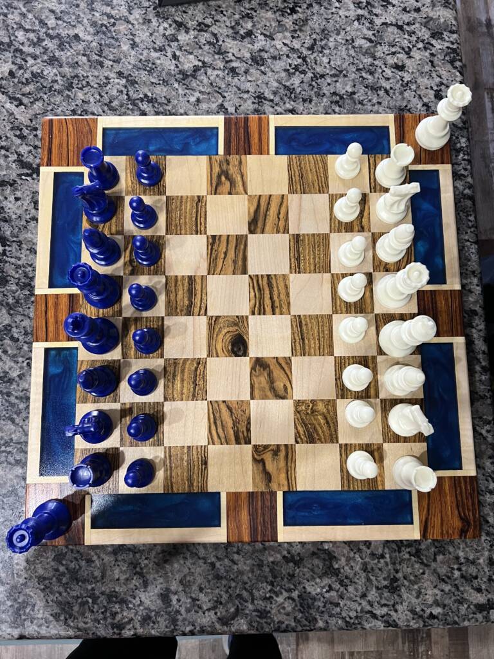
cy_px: 330
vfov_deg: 67.3
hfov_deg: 53.1
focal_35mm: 26
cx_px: 247
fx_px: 495
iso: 250
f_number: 1.5
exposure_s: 1/60
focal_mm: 5.7
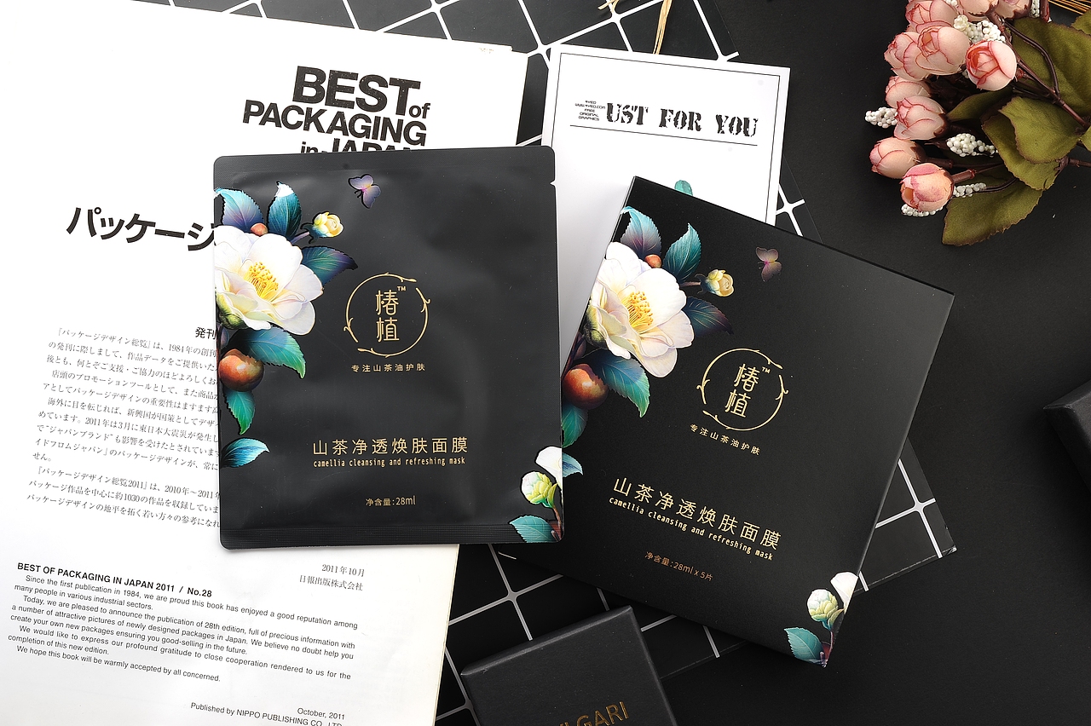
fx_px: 1514
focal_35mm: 50
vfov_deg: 27.0
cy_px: 363
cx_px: 546
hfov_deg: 39.6
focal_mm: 50
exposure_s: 1/100
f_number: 14
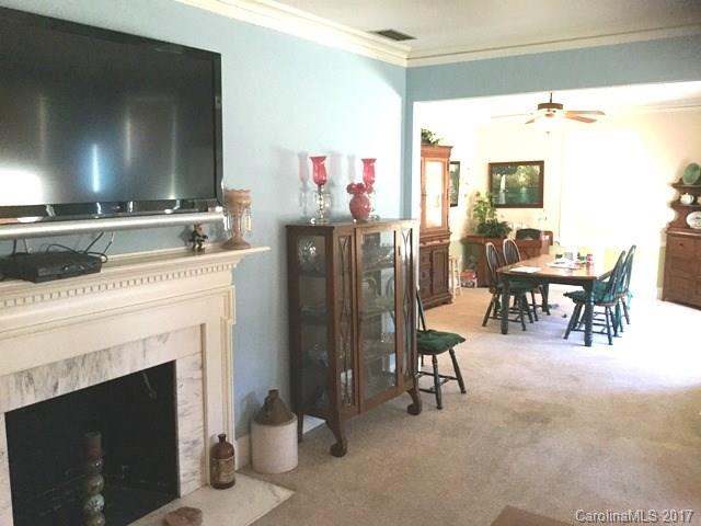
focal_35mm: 31
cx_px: 350
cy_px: 263
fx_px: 628
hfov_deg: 58.4
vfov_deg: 45.4
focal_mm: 3.3
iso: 200
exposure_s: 1/30
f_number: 2.4
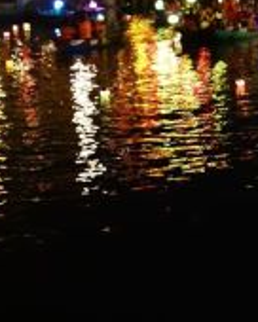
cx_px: 461
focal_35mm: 124
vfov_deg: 15.5
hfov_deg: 11.5
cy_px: 120
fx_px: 1184
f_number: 1.8
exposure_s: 1/8
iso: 1250
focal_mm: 10.4
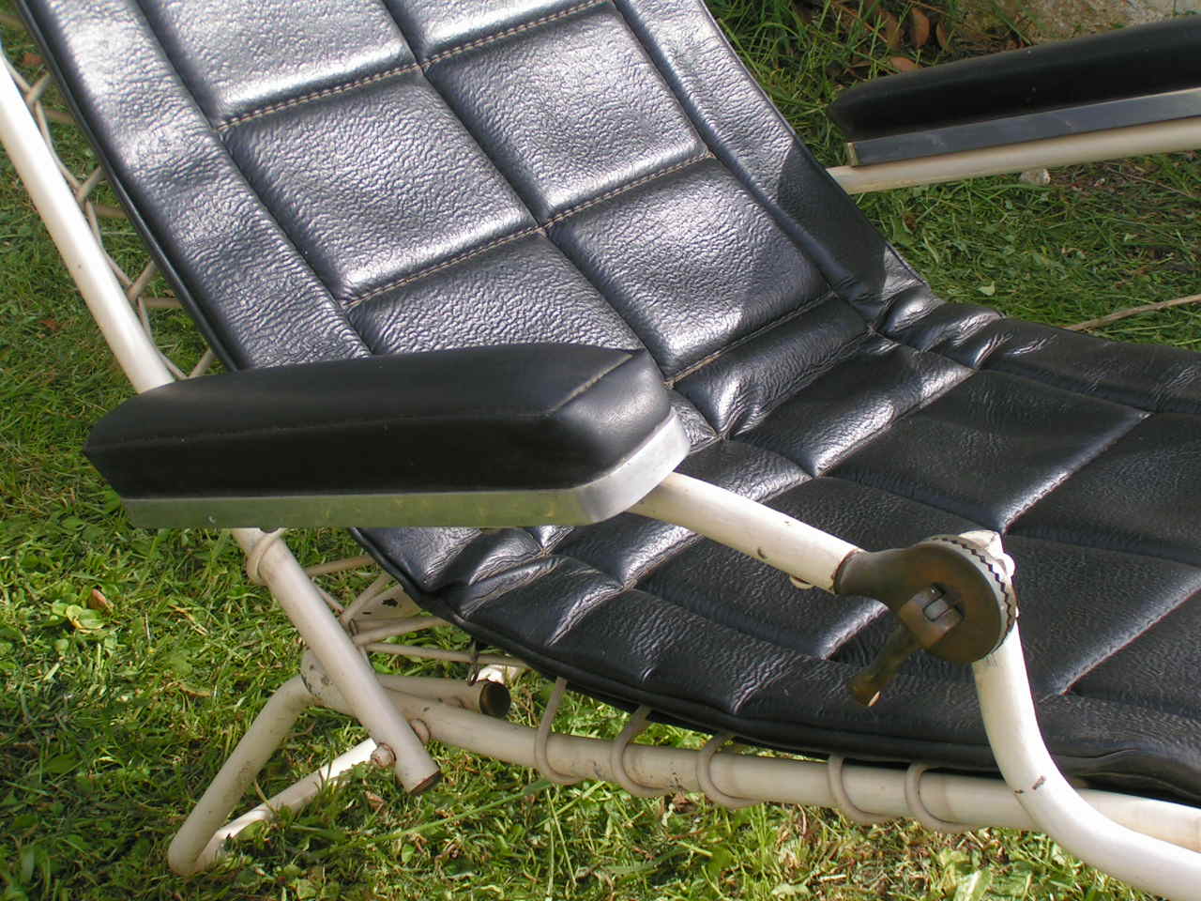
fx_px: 2186
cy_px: 450
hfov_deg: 30.7
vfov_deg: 23.3
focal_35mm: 63
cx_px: 600
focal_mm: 9.7
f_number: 5
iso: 50
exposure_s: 1/200
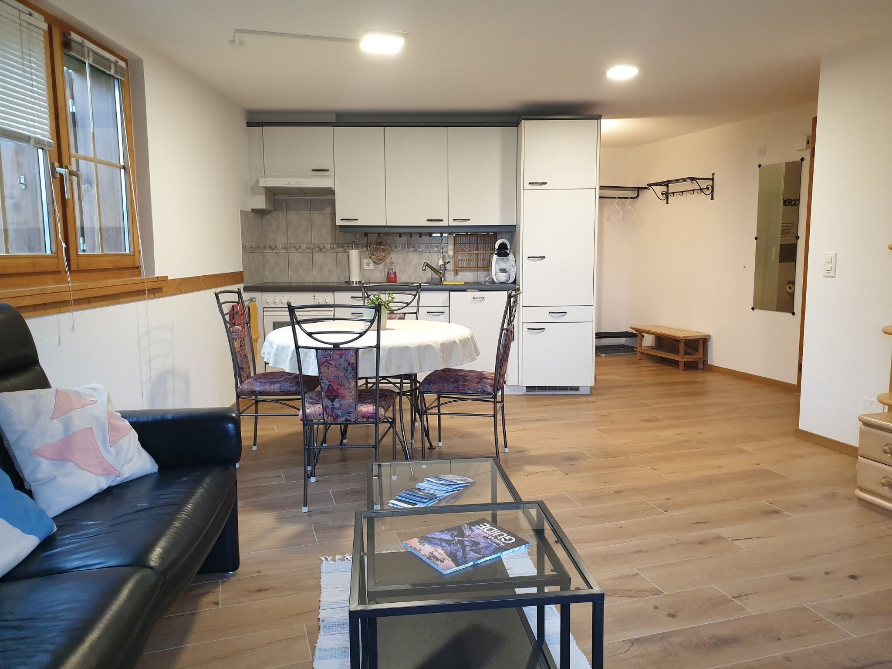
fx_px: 670
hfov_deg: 67.3
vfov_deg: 53.1
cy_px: 334
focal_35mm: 26
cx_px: 446
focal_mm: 4.3
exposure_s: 1/33
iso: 250
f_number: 2.4
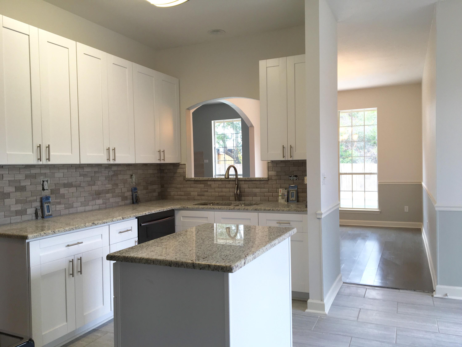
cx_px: 231
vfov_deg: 48.2
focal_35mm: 29
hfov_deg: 61.7
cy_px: 174
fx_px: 387
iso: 32
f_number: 2.2
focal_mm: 4.15
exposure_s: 1/60
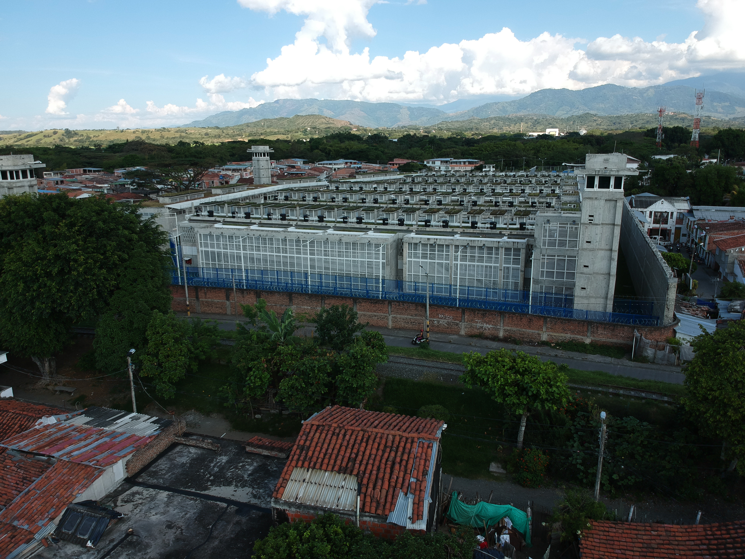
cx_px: 372
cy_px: 280
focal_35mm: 25
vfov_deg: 54.9
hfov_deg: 69.4
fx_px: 538
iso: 100
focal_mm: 4.49
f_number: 2.6
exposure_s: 1/800
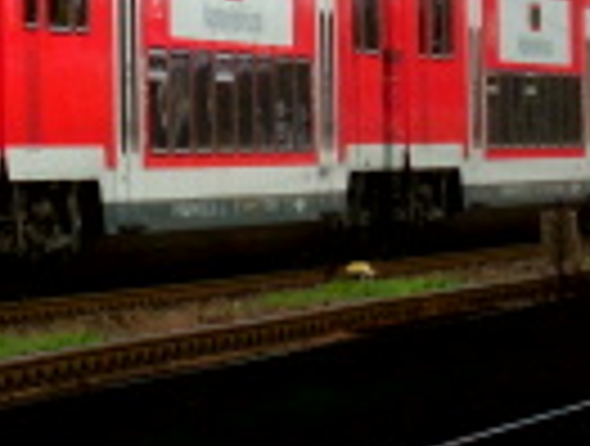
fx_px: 10067
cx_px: -369
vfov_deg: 2.5
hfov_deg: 3.3
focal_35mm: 589
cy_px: 77
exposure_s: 1/663
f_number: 5.8
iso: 100
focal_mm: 21.6
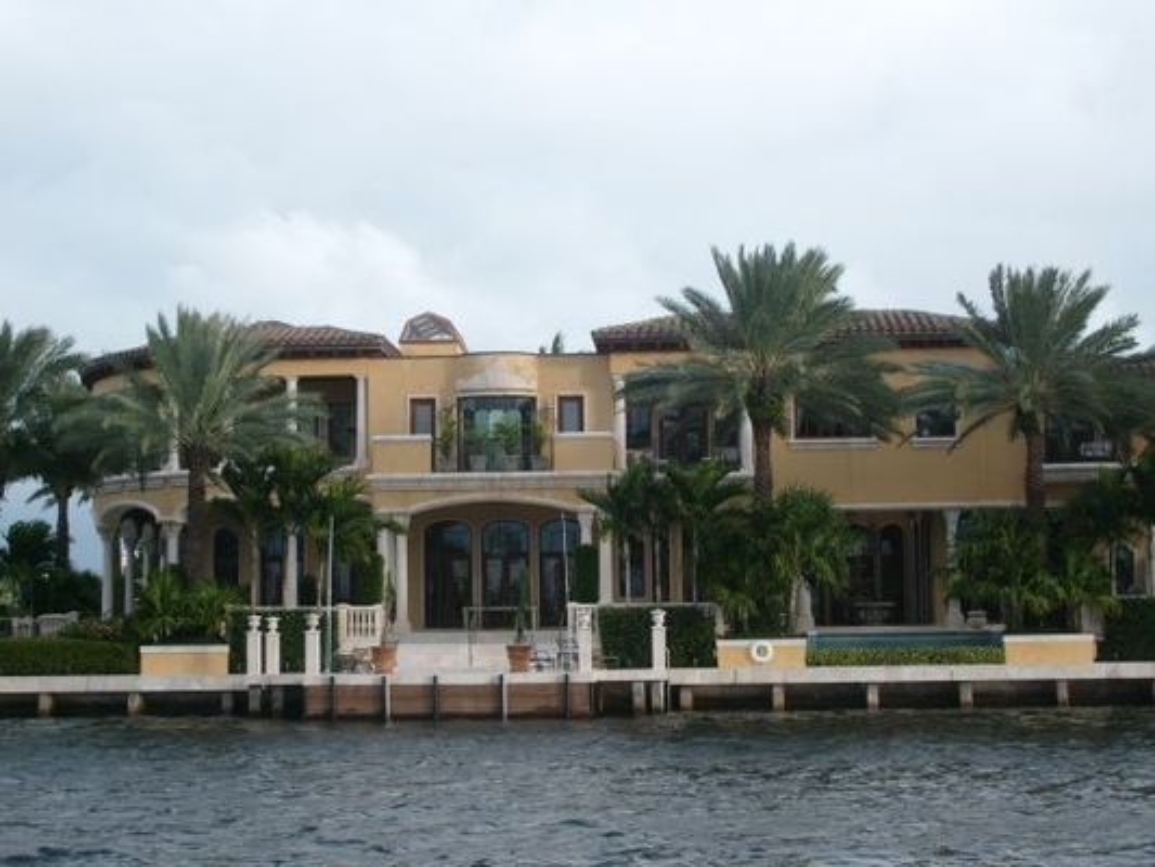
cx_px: 578
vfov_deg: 24.0
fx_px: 2036
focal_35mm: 61
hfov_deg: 31.7
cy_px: 434
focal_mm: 10.3
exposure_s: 1/350
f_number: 3.6
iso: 80
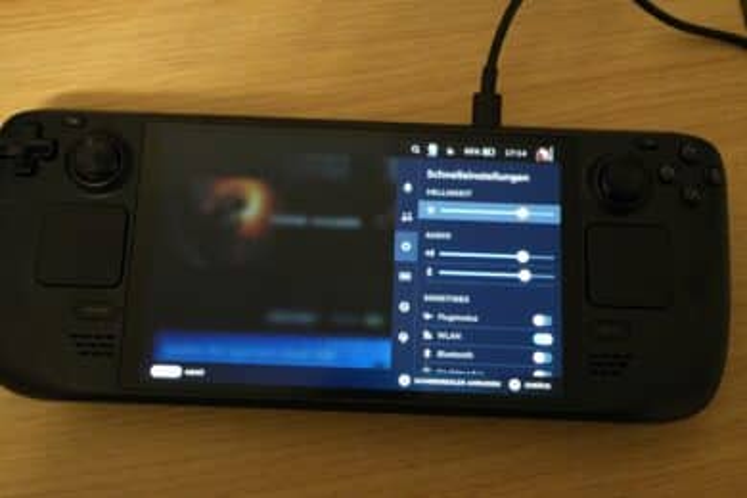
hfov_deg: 46.4
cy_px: 249
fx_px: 871
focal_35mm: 42
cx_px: 374
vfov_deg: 31.9
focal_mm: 42
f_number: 10
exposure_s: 1/40
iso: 6400
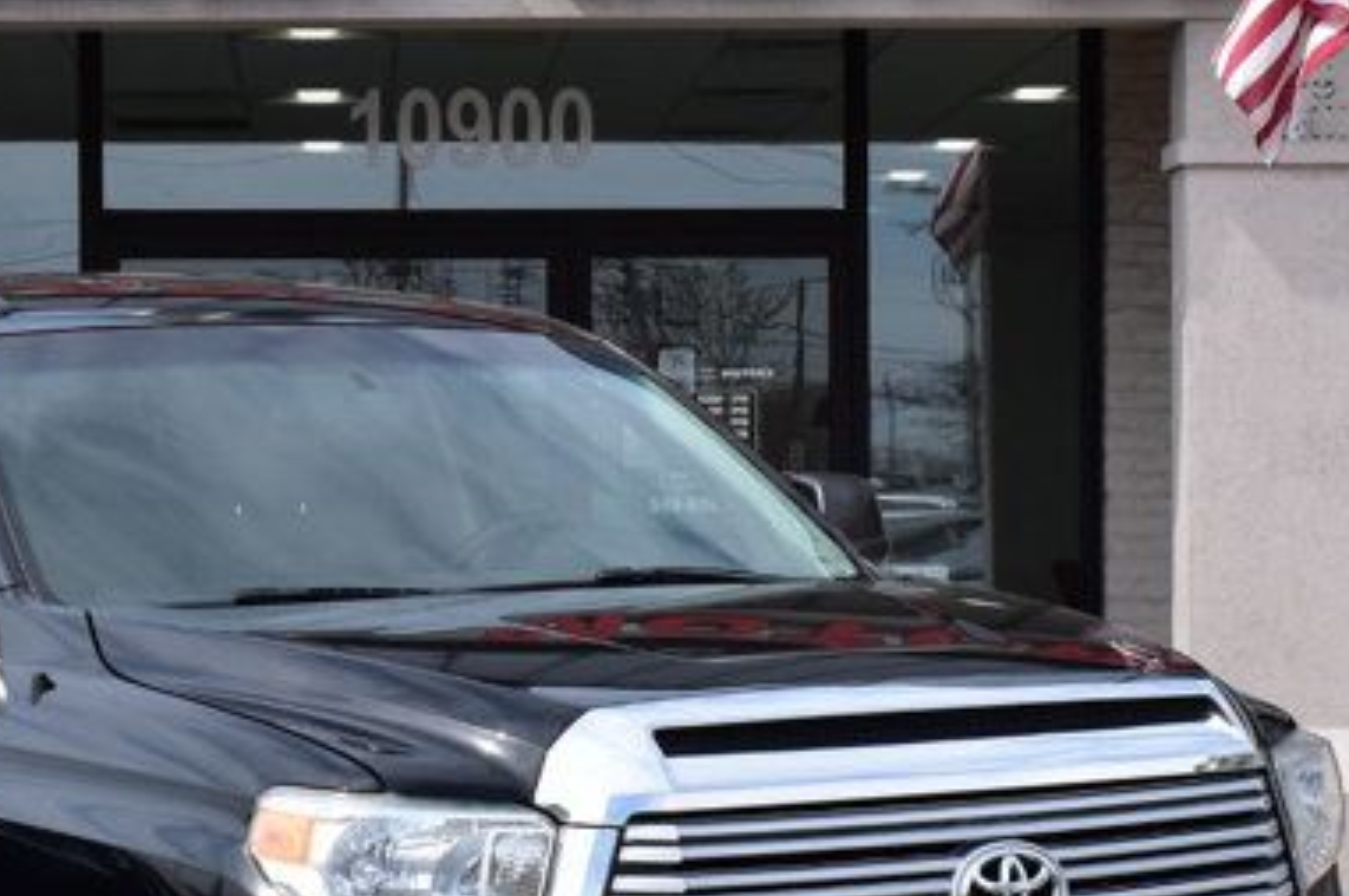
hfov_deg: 18.1
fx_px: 4229
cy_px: 577
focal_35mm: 113
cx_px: 457
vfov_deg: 12.1
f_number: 11
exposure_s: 1/400
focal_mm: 28
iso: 400
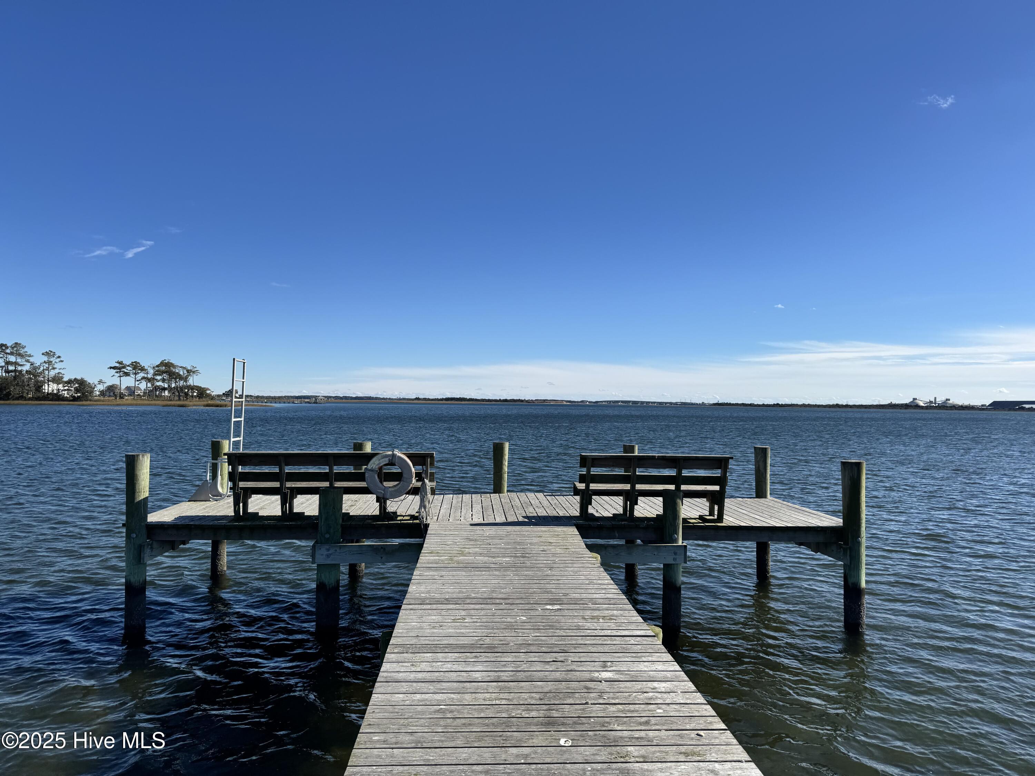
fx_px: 718
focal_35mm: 24
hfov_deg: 71.6
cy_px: 388
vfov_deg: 56.8
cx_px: 518
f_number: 1.78
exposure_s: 1/6410
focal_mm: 6.76
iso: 80
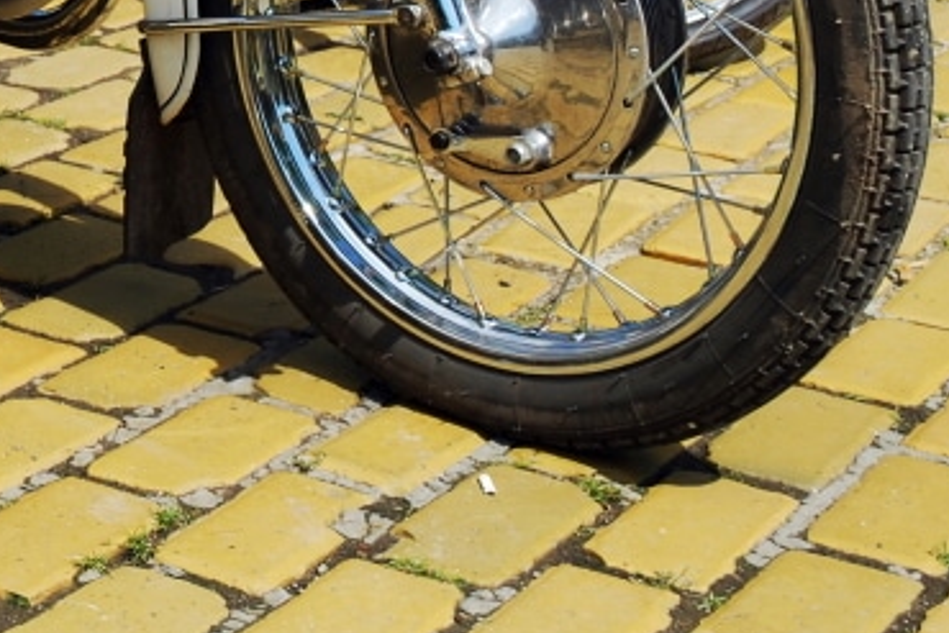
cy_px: -251
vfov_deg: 12.3
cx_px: -203
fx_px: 2822
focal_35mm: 107
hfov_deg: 18.1
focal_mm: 22
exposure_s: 1/400
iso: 100
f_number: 8
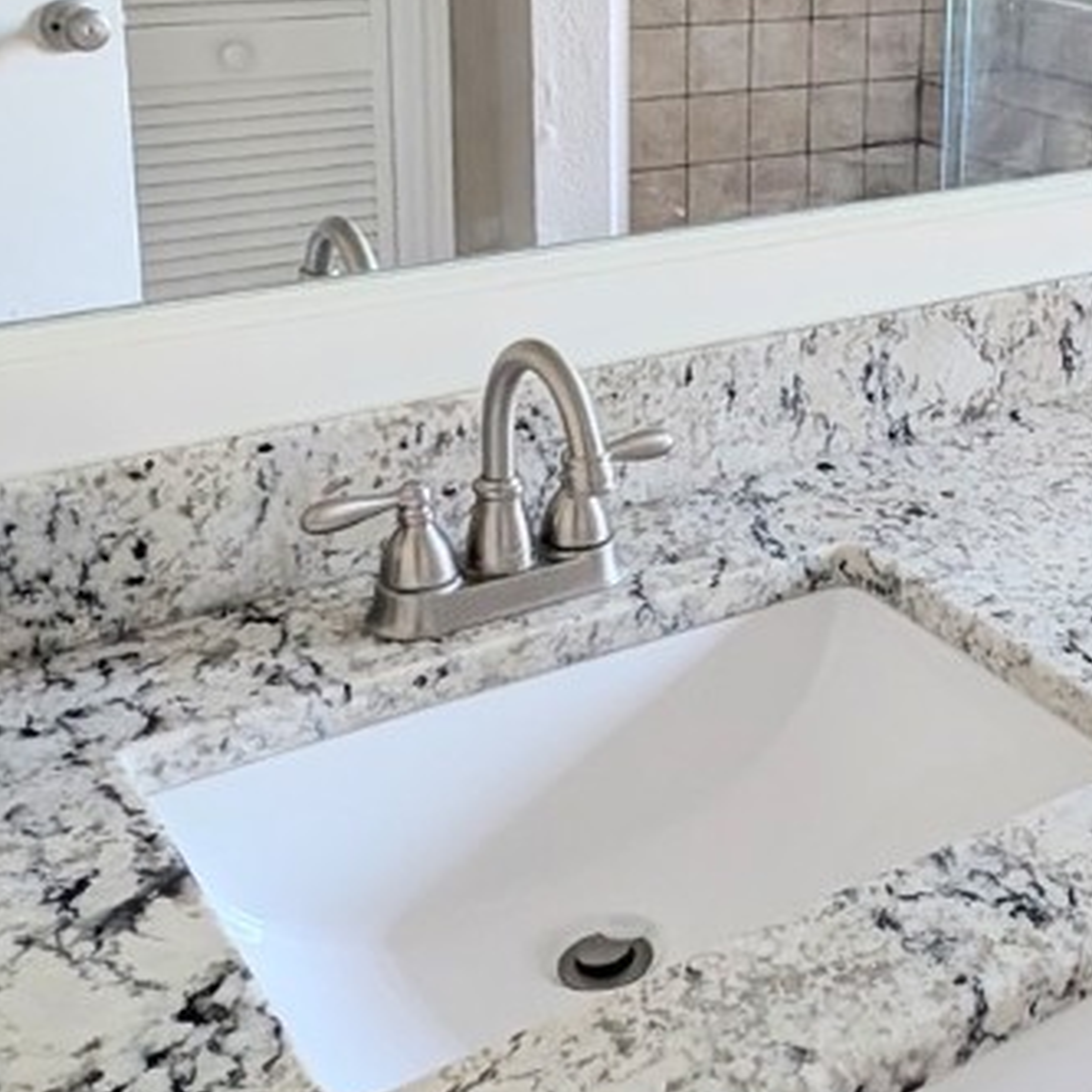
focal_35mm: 49
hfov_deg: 32.0
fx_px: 1749
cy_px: 190
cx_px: 1090
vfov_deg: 33.5
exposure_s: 1/29.2
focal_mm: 2.23
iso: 134
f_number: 1.95
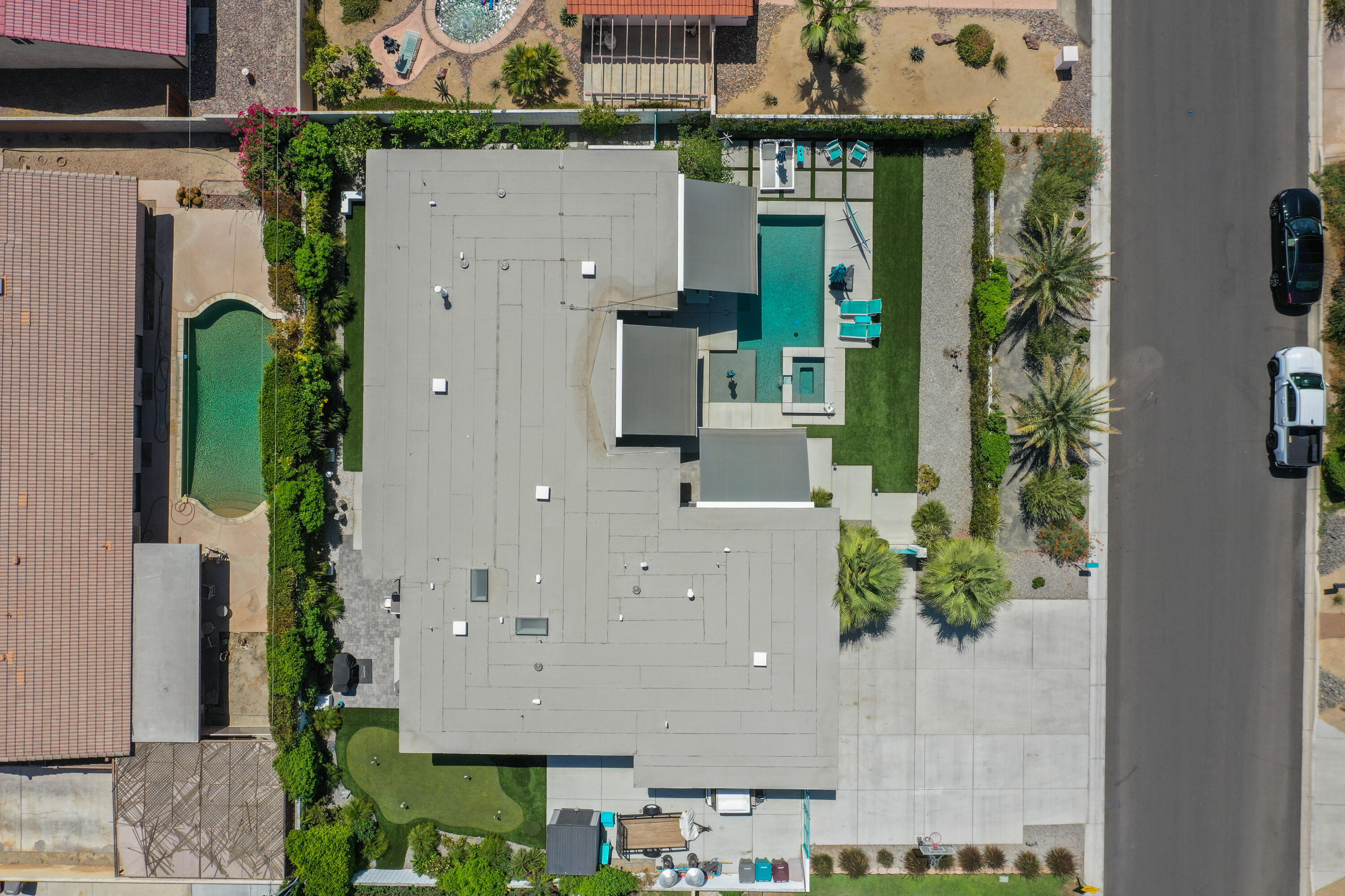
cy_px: 448
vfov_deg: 46.4
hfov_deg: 65.5
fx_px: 1046
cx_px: 672
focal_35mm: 28
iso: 100
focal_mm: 10.26
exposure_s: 1/800
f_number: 5.6
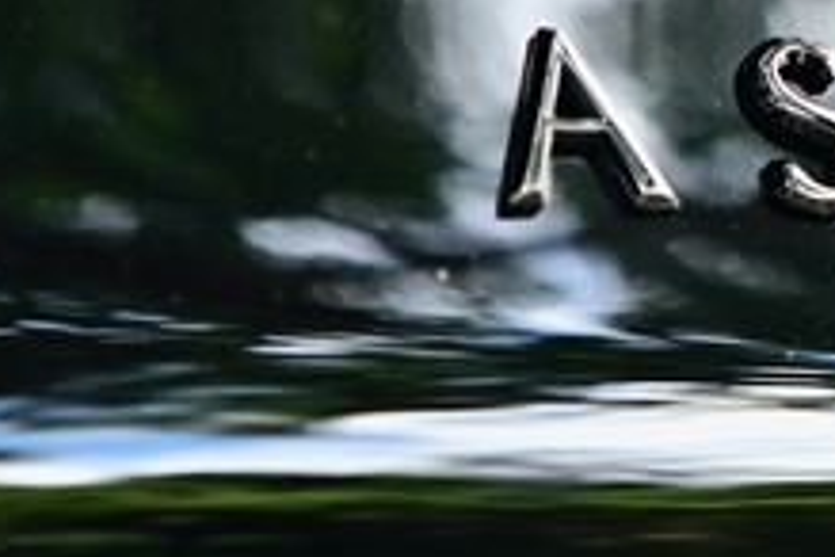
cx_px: 1456
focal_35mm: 274
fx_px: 6355
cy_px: -578
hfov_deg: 7.3
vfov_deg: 4.9
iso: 250
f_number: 2.8
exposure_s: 1/250
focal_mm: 60
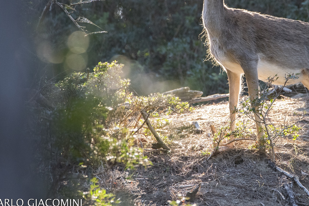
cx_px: 238
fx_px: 7785
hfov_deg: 2.3
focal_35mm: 907
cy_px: 56
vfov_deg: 1.5
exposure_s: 1/500
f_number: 8
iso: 4000
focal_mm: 550
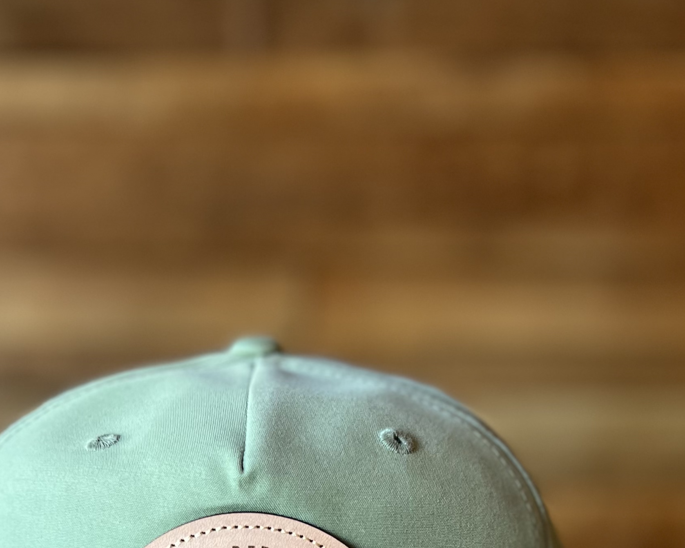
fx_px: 1237
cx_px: 263
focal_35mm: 61
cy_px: 787
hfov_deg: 30.8
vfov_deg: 21.5
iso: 100
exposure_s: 1/60
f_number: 1.5
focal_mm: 5.7
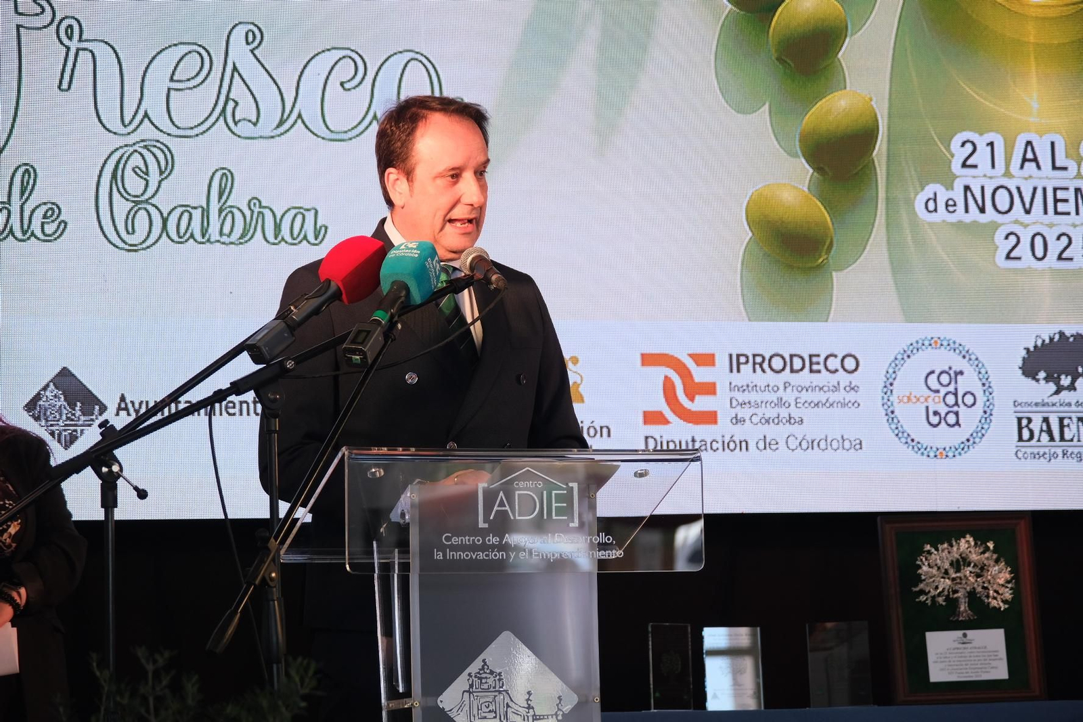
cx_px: 542
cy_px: 361
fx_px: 3610
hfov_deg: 17.1
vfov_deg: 11.4
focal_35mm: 120
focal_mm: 80
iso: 640
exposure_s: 1/250
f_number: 4
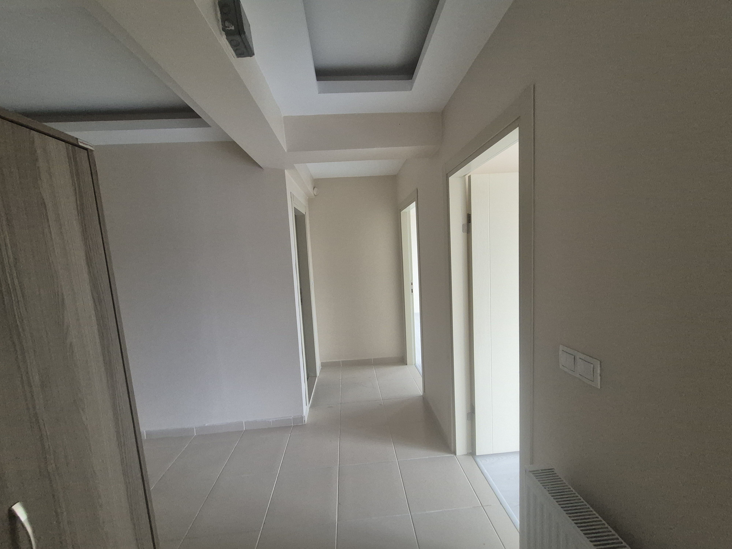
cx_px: 366
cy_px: 274
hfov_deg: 106.2
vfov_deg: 89.9
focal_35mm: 13
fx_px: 275
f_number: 2.2
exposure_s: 1/100
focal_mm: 1.74
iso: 640
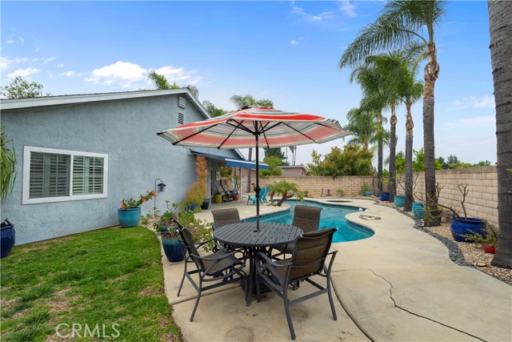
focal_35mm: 16
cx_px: 256
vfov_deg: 73.8
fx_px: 228
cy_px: 171
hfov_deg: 96.7
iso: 800
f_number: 9
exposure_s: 1/320
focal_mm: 16
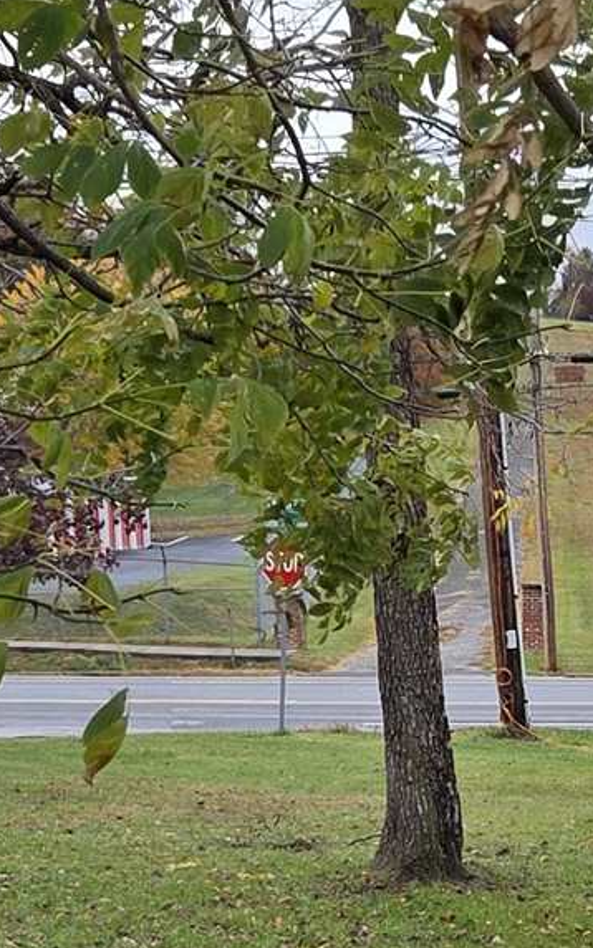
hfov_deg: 13.1
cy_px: 882
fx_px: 2535
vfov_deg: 20.7
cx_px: 628
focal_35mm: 98
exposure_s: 1/788
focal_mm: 5.4
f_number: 1.8
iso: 80
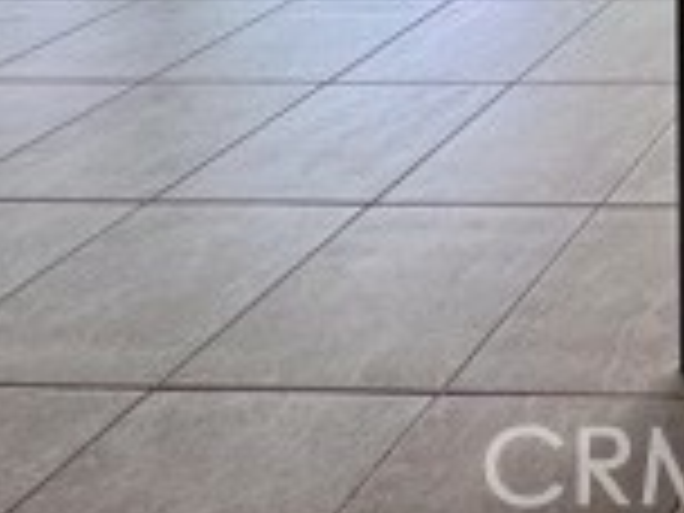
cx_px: 1148
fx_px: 1166
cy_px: -549
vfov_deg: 17.1
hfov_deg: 22.9
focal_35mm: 59
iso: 50
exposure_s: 1/120
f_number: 2.2
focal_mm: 2.22
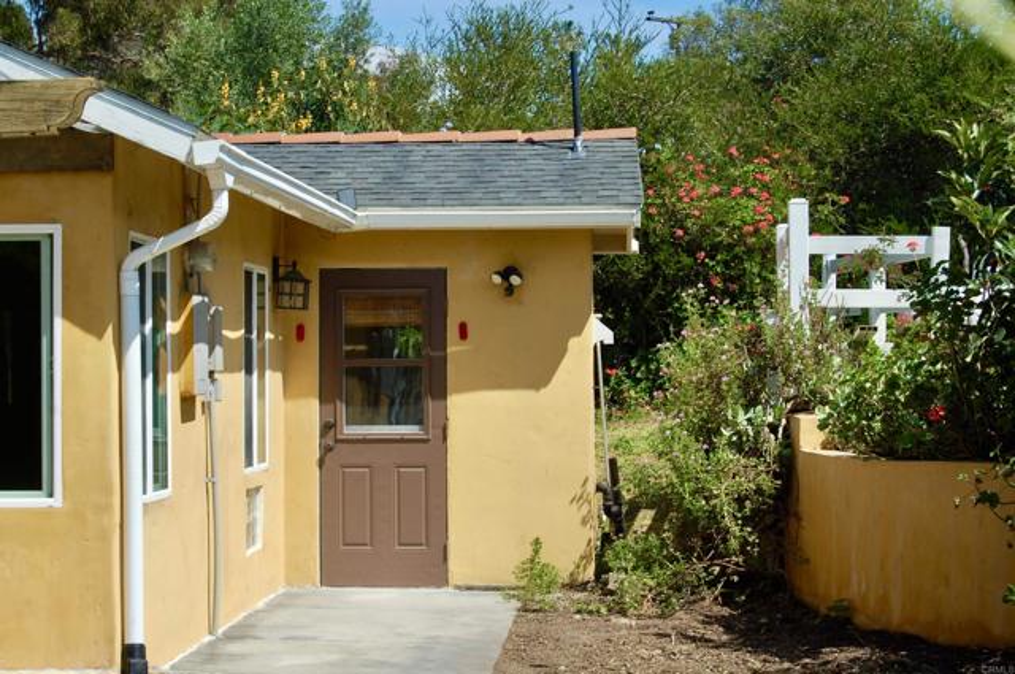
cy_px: 337
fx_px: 2323
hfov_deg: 24.6
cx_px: 508
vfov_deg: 16.5
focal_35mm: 82
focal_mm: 55
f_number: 9
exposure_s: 1/320
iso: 200
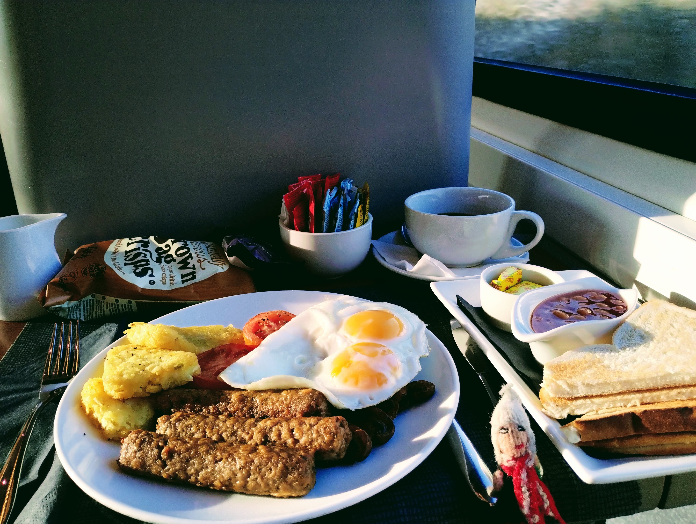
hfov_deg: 63.4
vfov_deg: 49.9
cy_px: 262
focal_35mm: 28
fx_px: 564
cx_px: 348
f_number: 1.8
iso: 185
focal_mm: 4.27
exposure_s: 1/100
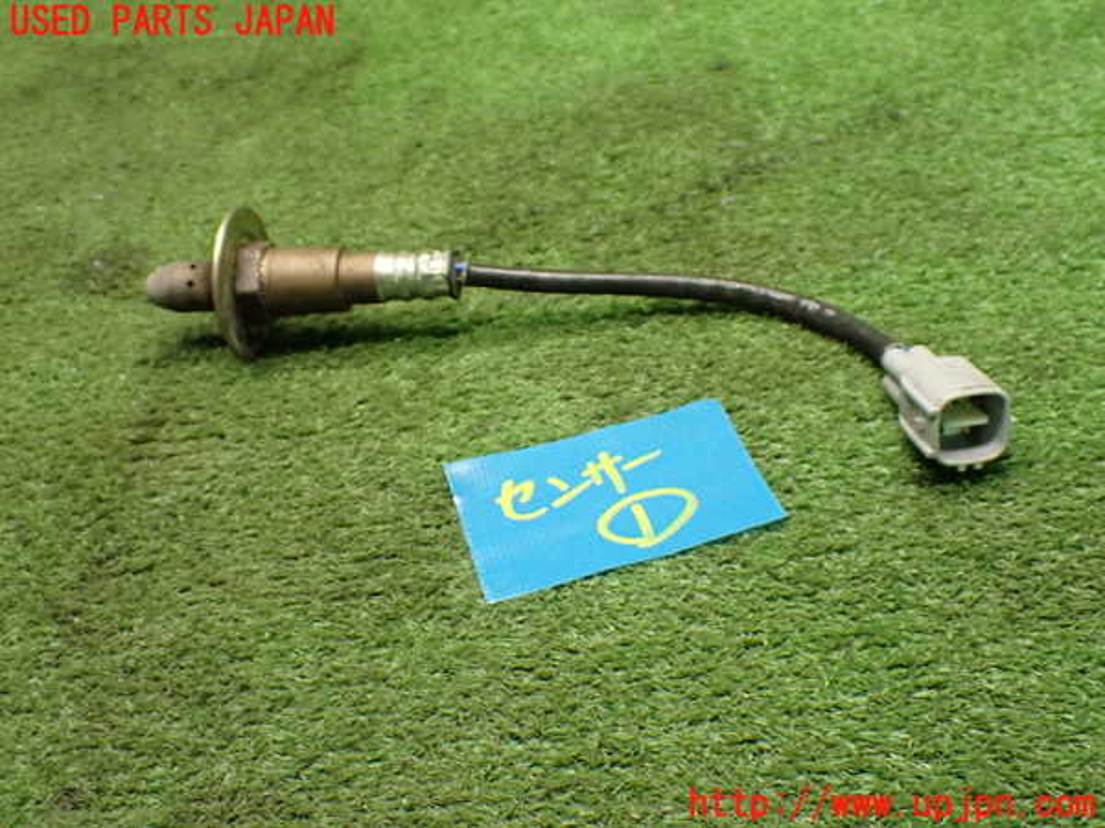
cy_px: 414
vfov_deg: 32.9
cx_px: 552
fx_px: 1405
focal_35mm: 44
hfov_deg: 42.9
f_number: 2.9
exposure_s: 1/60
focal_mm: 7.84
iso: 800
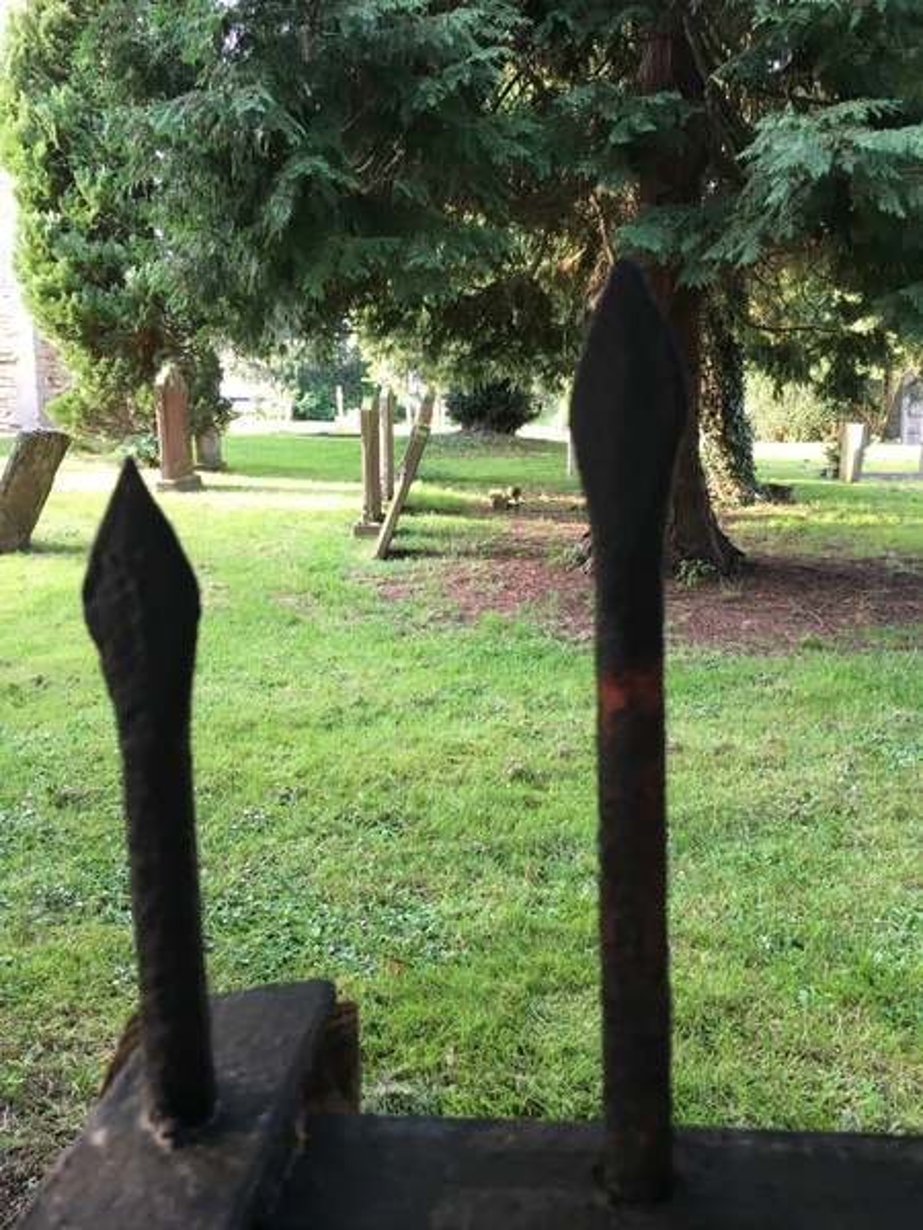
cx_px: 462
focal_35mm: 29
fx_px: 1031
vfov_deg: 61.7
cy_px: 615
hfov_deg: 48.2
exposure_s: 1/33
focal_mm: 4.15
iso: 32
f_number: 2.2
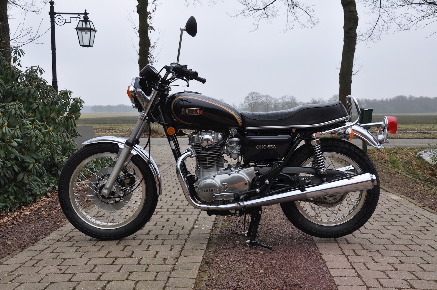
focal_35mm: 42
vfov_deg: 31.8
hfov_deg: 46.5
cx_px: 218
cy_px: 145
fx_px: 509
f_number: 9
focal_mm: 28
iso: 200
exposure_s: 1/80
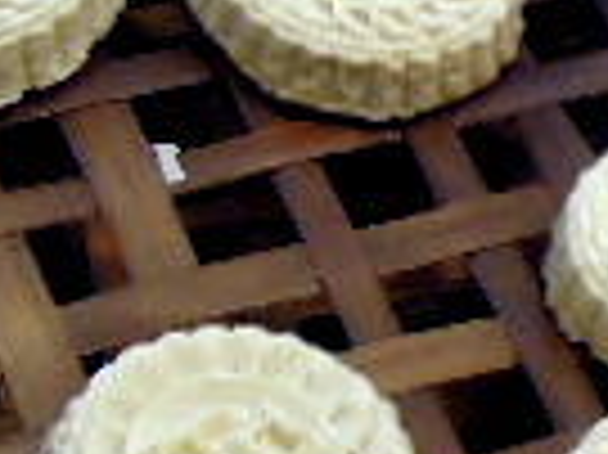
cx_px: 1207
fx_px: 4141
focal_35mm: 236
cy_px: -202
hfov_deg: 8.0
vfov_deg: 6.2
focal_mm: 5.5
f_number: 3
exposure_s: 1/50
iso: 180
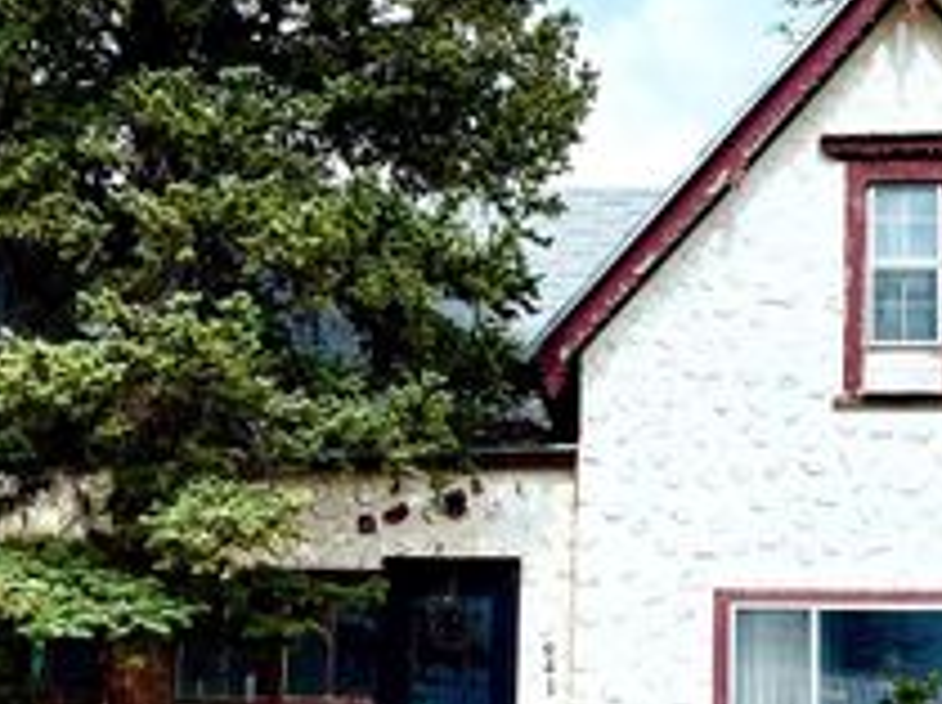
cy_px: 576
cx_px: 650
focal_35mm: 62
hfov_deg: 30.9
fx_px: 1685
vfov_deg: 23.2
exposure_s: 1/6135
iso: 50
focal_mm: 4.2
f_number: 1.6
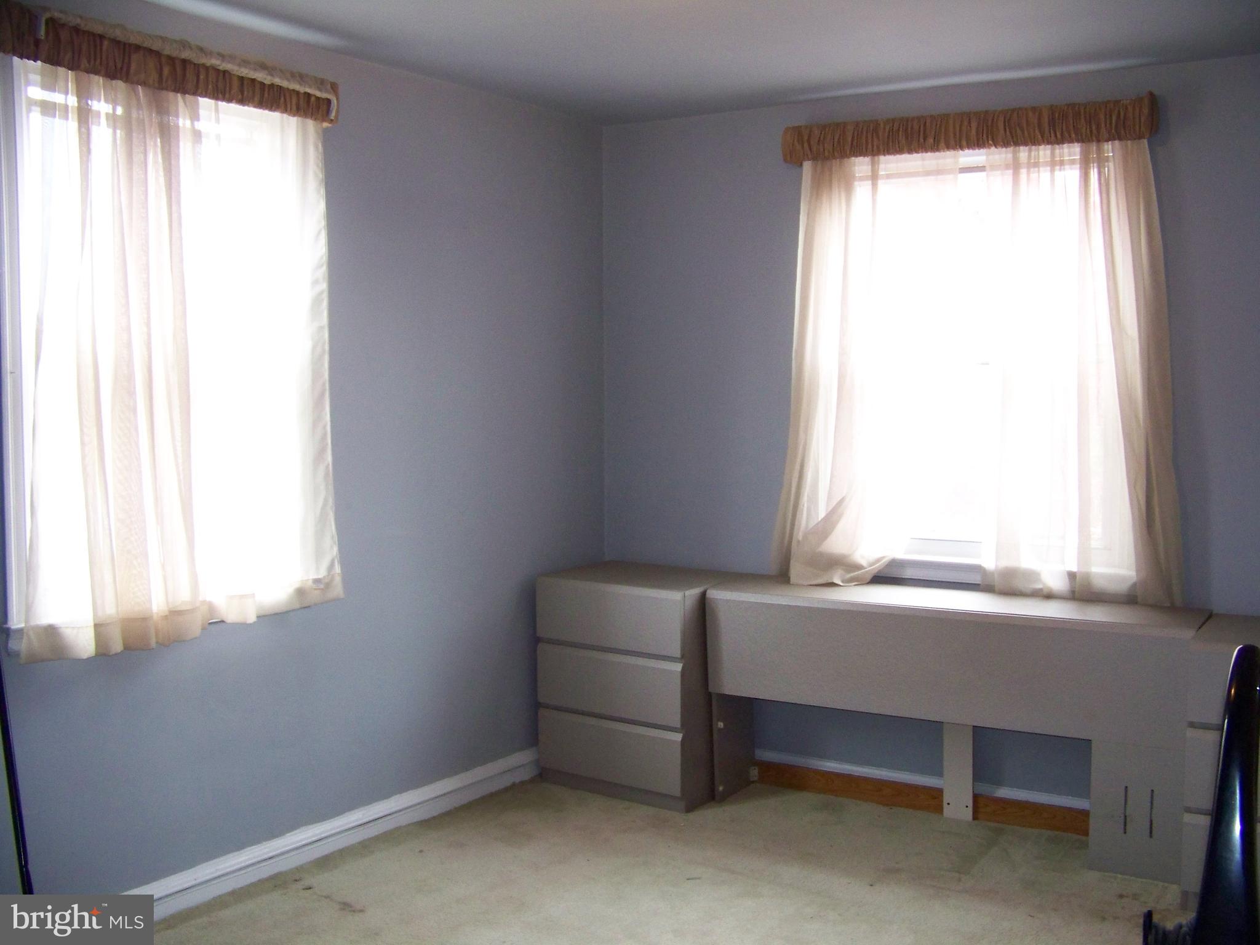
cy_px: 472
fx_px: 1310
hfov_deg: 51.4
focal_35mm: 36
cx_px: 630
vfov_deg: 39.7
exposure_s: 1/30
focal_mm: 5.85
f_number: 2.8
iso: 200
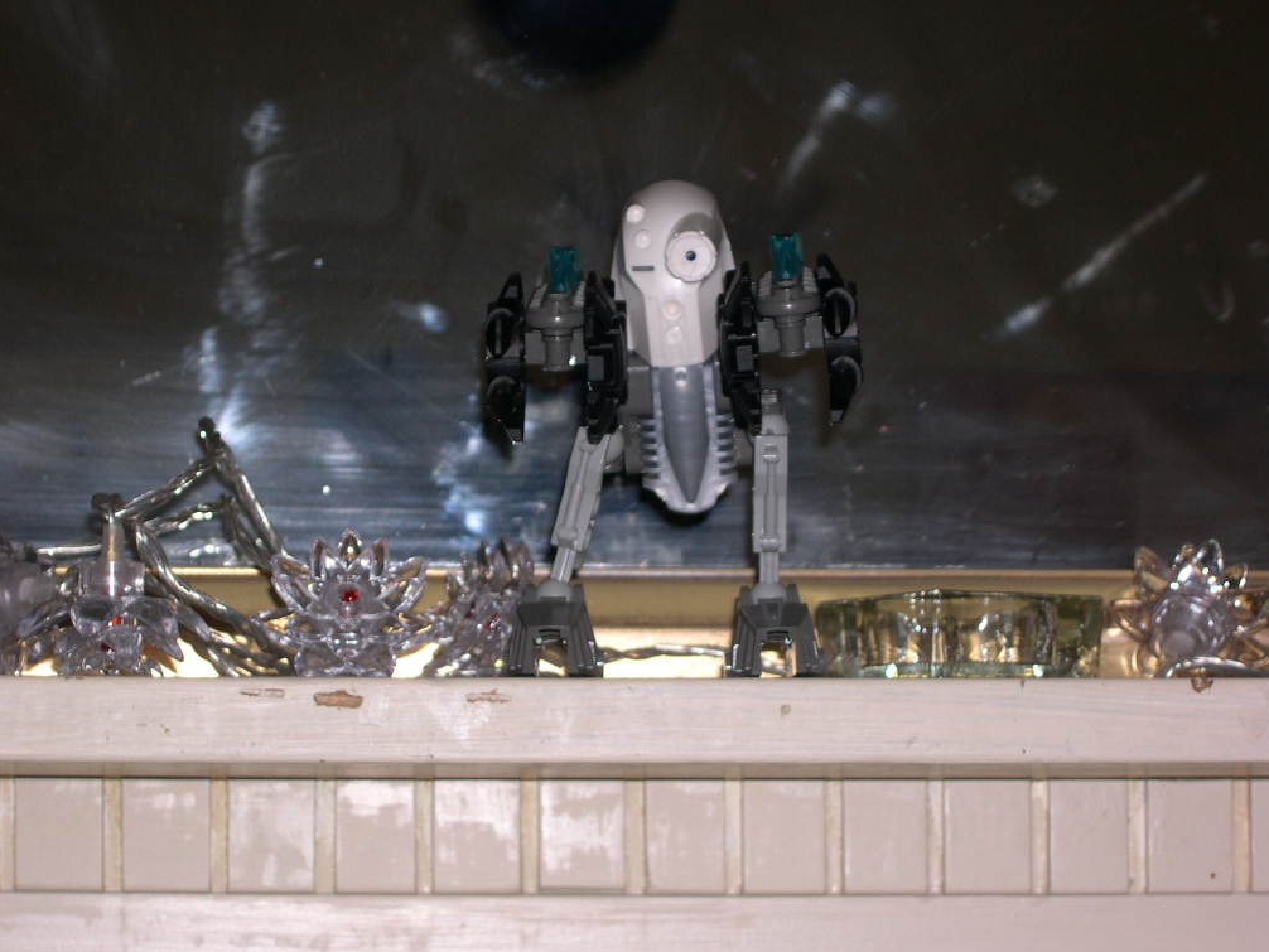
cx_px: 641
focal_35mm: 116
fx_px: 4253
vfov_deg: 12.8
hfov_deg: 17.0
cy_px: 473
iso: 100
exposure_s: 1/60
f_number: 4.9
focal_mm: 24
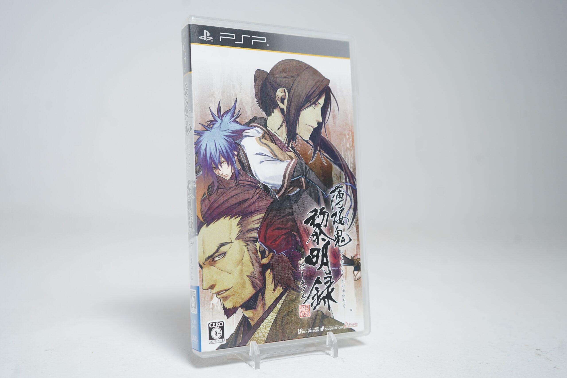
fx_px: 598
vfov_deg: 35.1
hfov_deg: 50.7
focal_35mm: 38
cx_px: 284
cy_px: 189
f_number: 5
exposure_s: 1/40
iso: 800
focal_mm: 38
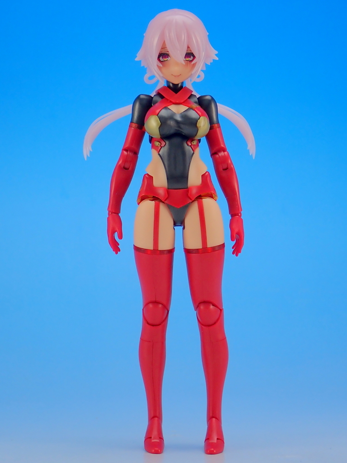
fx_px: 1176
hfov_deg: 16.8
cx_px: 174
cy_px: 232
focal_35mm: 88
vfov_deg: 22.3
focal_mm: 15.66
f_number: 4.5
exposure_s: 1/20
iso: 100
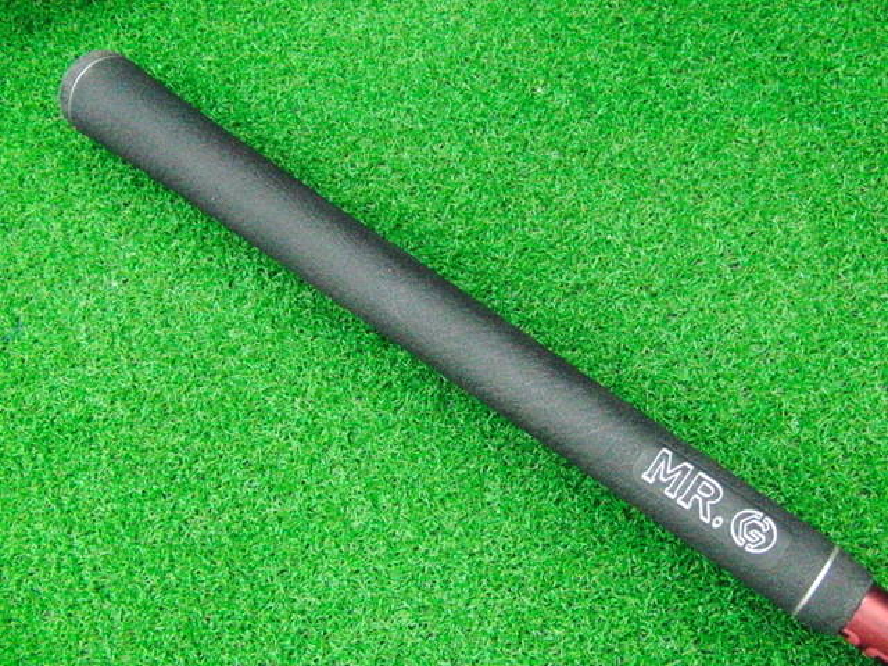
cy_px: 333
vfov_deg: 38.7
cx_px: 444
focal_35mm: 37
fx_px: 949
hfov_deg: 50.1
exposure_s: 1/125
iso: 3200
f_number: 3.6
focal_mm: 6.42
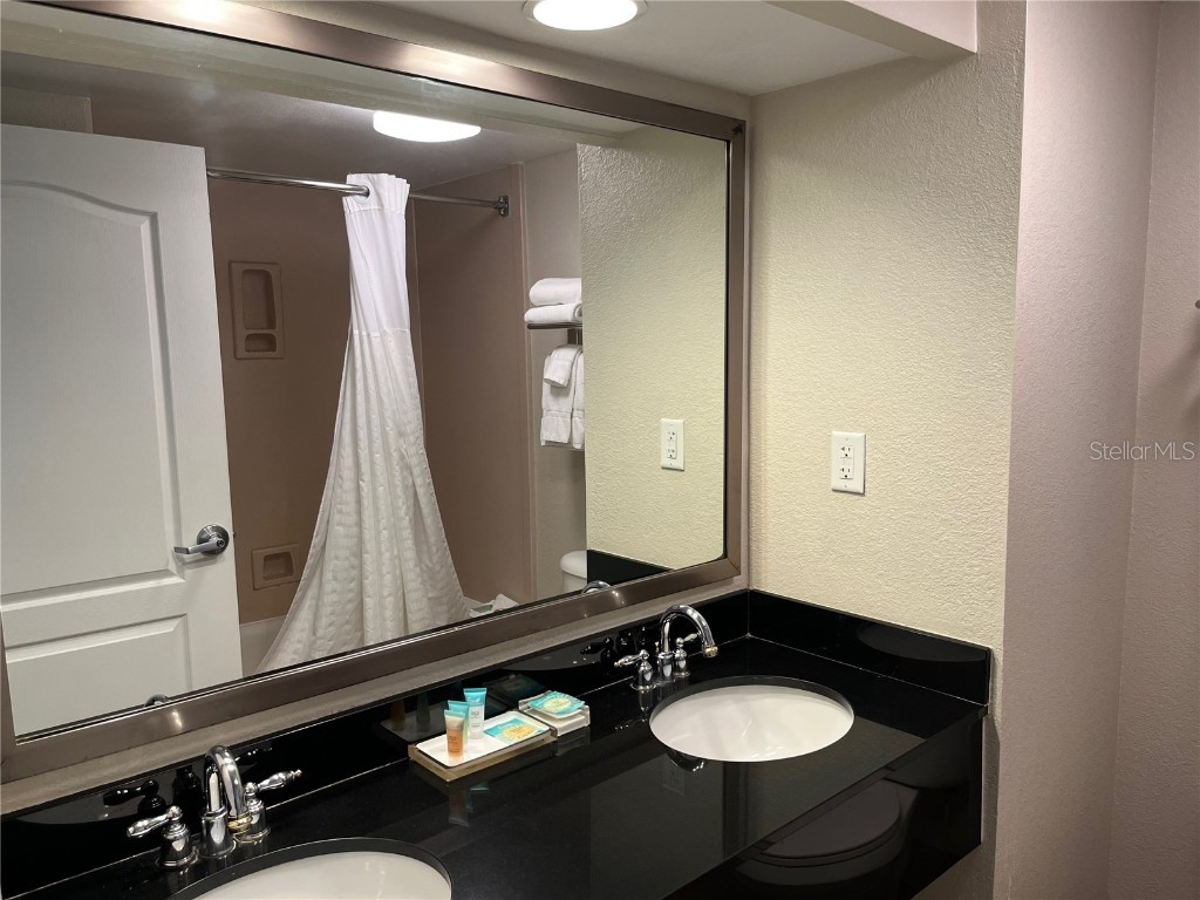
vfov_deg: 53.1
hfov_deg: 67.3
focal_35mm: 26
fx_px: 901
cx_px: 600
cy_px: 450
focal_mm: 5.1
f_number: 1.6
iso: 125
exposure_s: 1/120
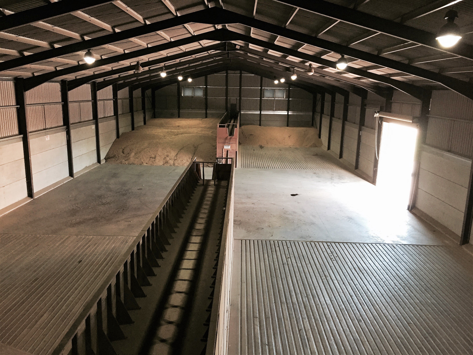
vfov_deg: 48.2
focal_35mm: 29
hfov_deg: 61.7
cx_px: 236
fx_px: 396
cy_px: 178
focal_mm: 4.15
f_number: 2.2
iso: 160
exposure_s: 1/30
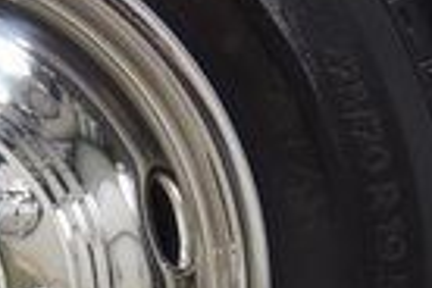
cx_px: -138
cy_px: 271
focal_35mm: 279
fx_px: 3348
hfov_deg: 7.3
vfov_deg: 4.9
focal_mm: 40
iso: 1600
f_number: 5
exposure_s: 1/60
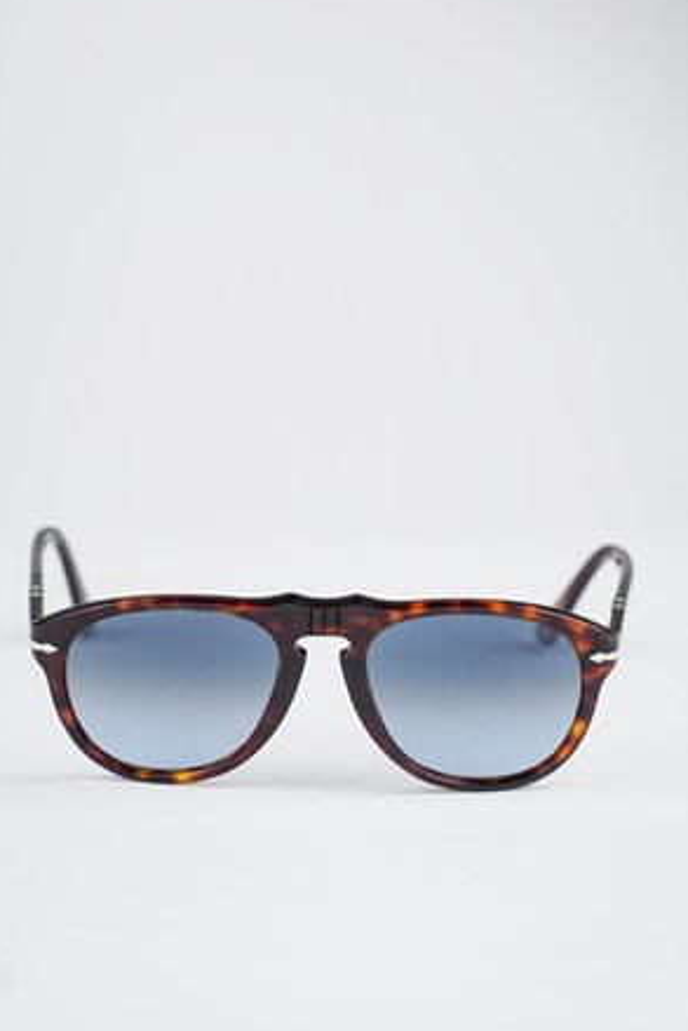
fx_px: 4398
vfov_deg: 13.4
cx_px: 331
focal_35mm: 154
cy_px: 532
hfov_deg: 8.9
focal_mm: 93
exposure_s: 1/125
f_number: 4.5
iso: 100
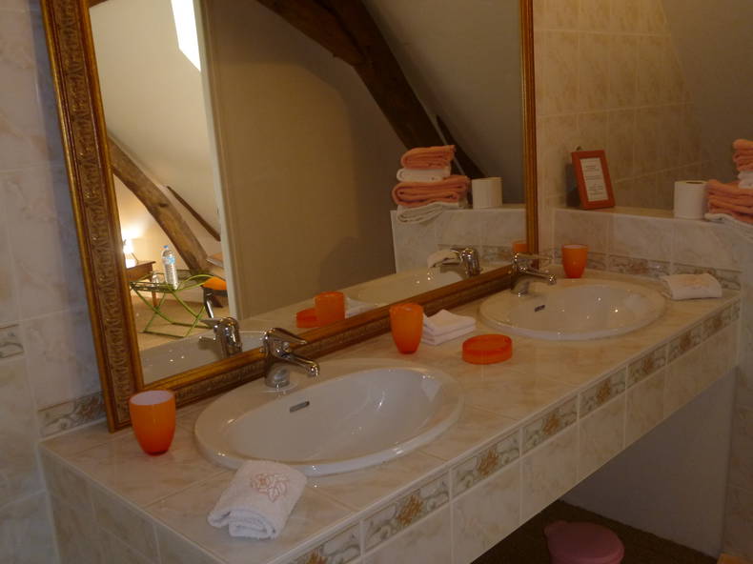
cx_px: 376
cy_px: 282
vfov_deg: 39.6
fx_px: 783
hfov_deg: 51.4
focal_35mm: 36
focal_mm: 6.4
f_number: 3.5
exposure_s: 1/60
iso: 200
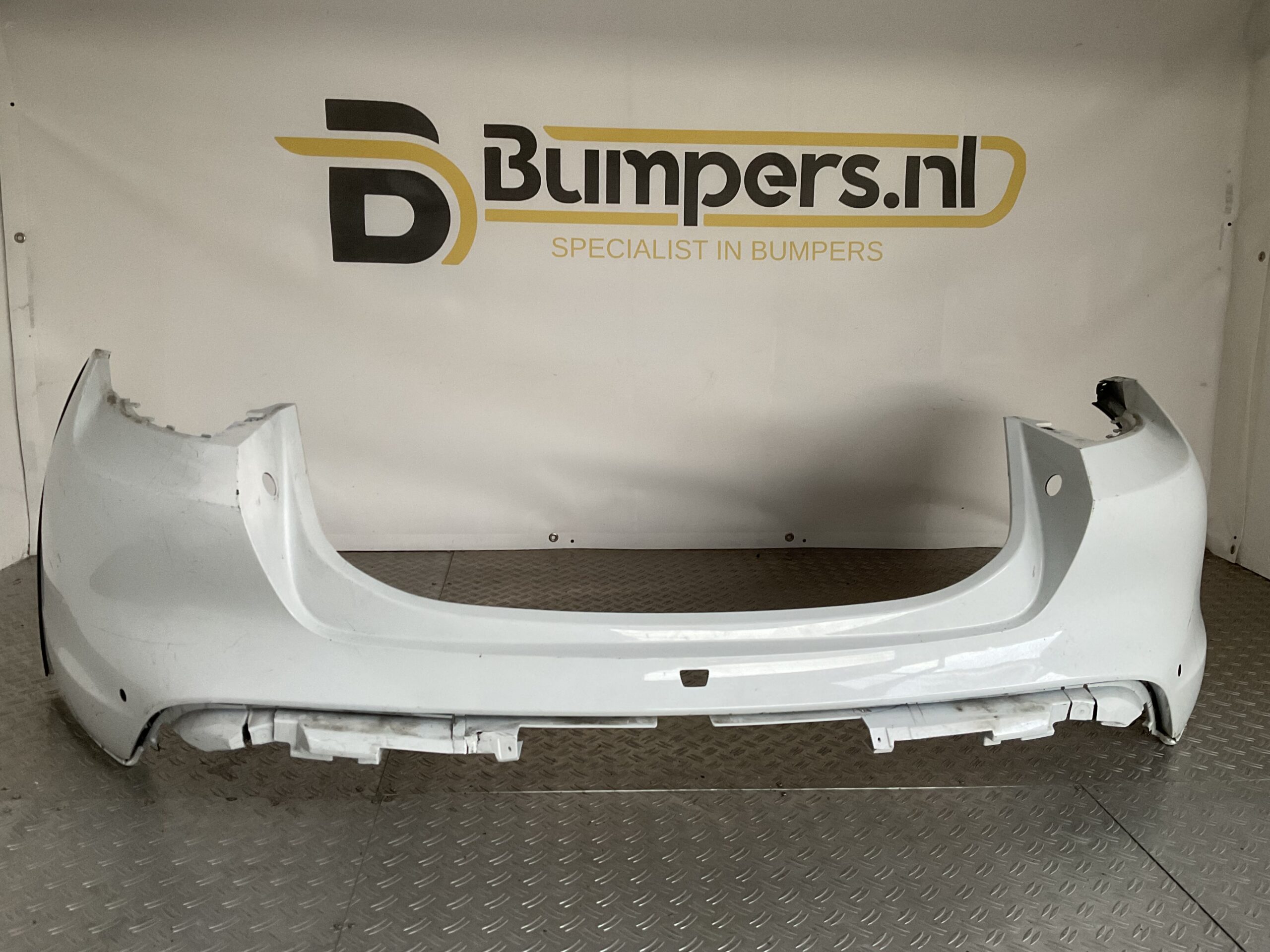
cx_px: 635
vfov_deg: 48.2
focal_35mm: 29
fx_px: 1064
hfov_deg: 61.7
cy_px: 476
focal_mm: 3
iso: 100
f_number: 1.8
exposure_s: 1/60
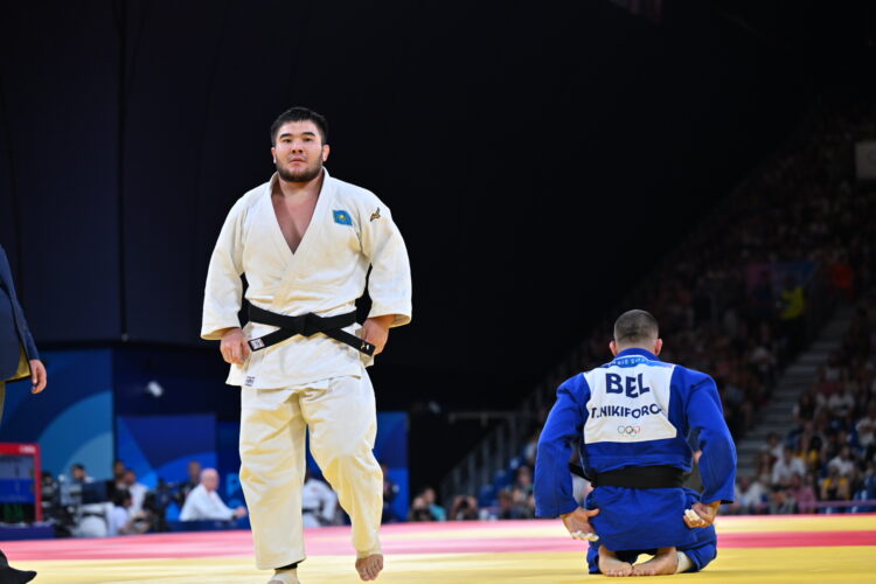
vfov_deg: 11.4
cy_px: 292
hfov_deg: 17.1
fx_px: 2920
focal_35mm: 120
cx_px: 438
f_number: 3.5
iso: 1000
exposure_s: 1/1250
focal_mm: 120
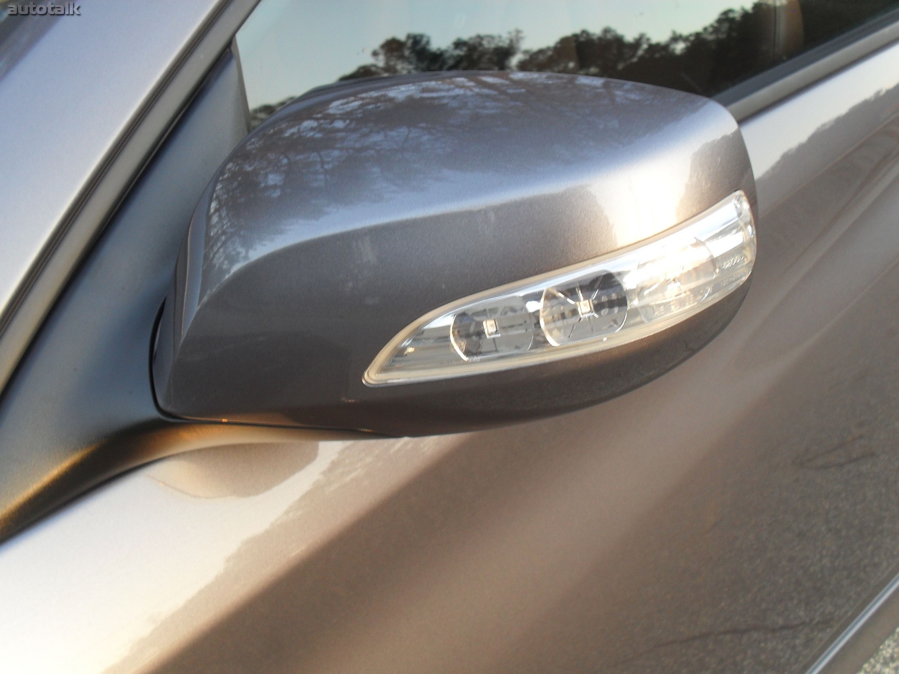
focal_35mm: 42
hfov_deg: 44.8
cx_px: 450
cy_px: 337
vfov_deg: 34.3
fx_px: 1091
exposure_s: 1/30
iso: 100
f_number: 3.6
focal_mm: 7.5
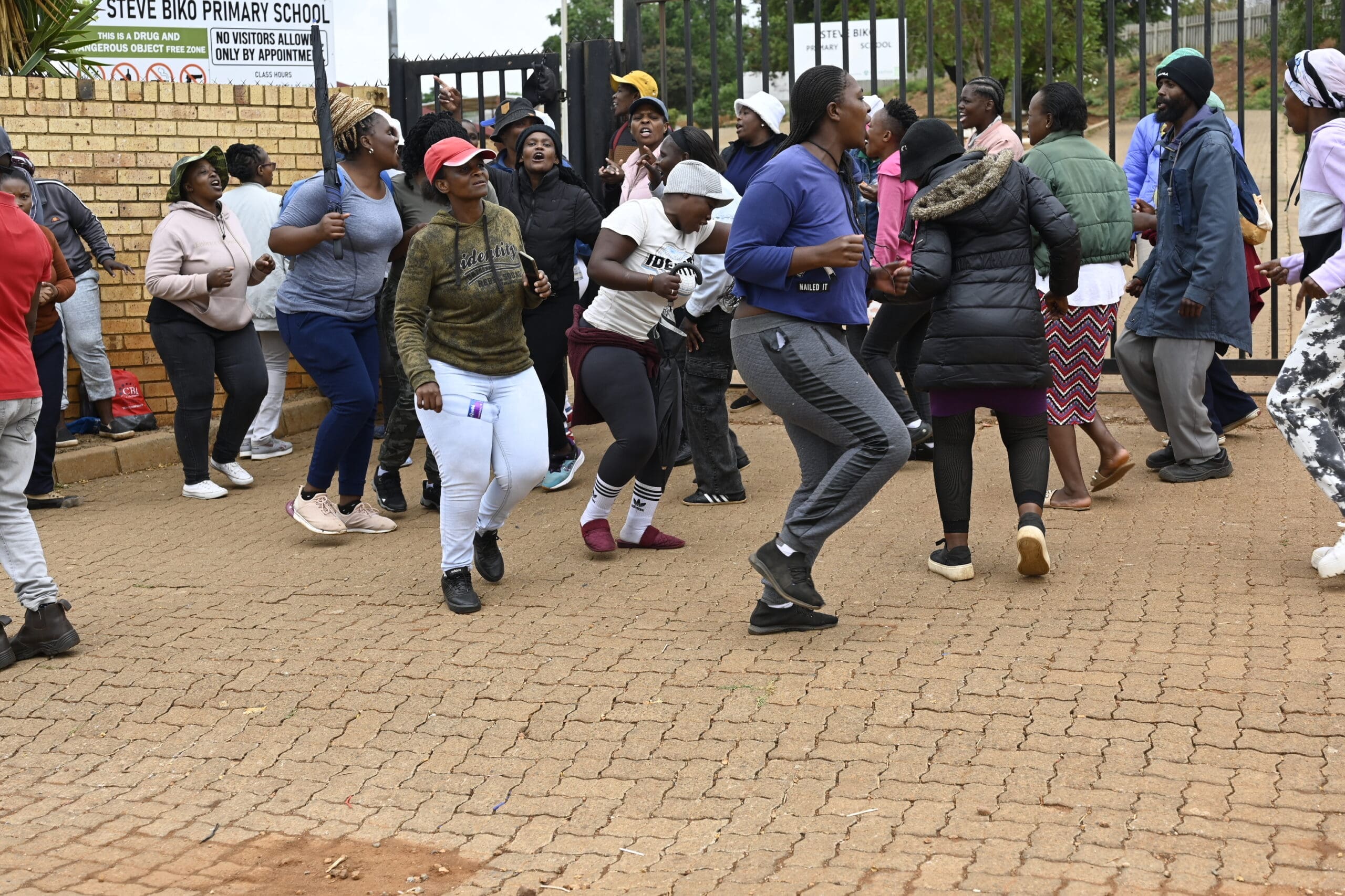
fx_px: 1868
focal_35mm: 50
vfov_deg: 27.0
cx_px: 672
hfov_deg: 39.6
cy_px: 448
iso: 200
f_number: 5.6
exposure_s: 1/250
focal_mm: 50
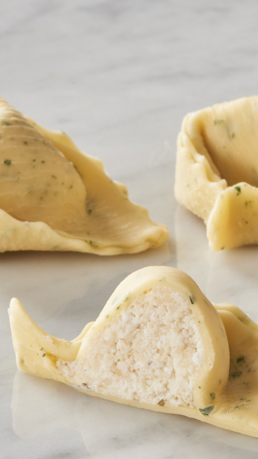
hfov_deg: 6.2
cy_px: 237
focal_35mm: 194
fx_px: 2359
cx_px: 237
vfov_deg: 11.1
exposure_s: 1/100
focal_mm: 105
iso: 100
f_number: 36
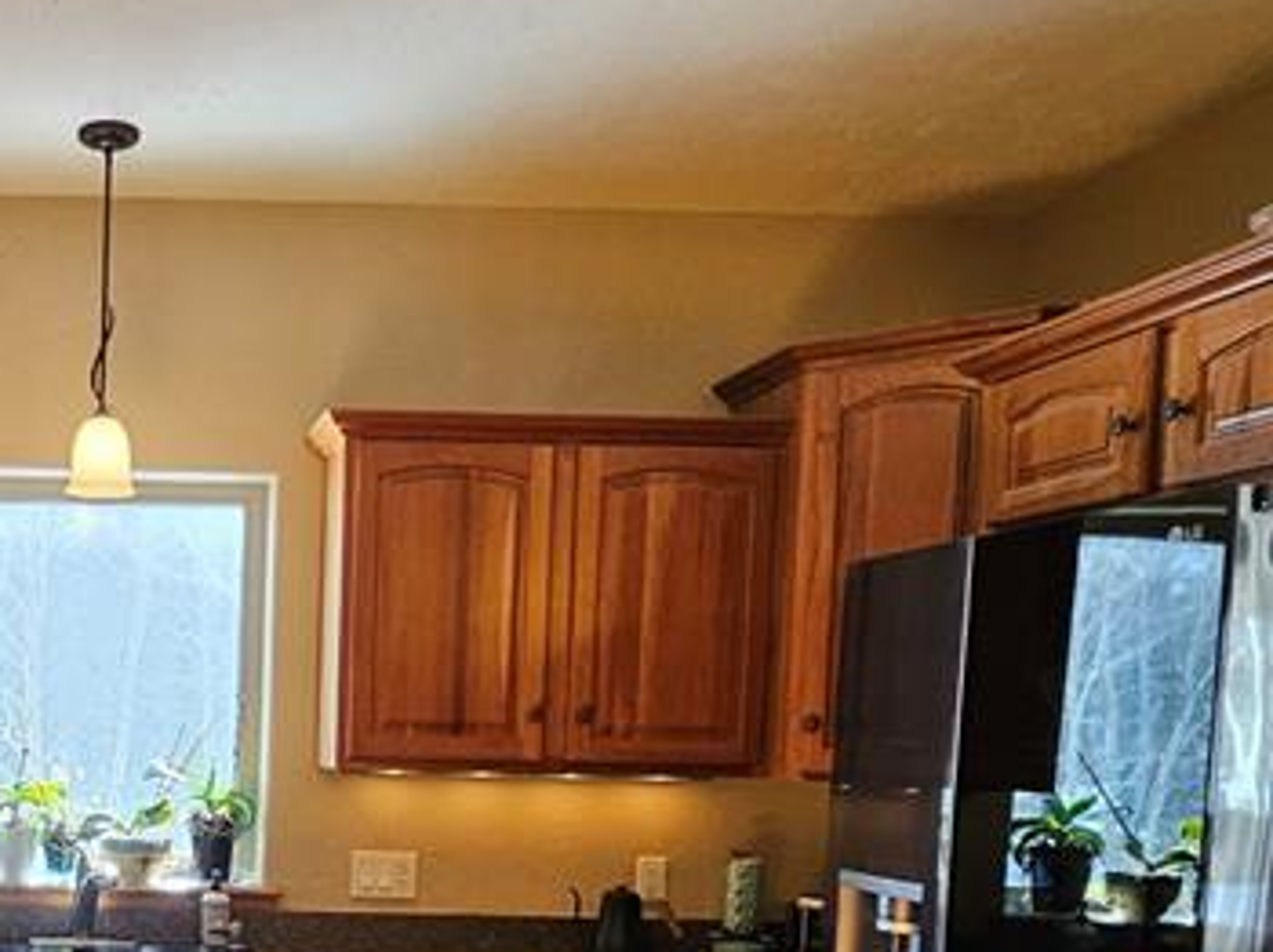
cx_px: 58
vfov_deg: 35.7
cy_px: 838
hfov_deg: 43.4
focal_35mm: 38
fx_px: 1396
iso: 200
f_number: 2.2
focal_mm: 1.7
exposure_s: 1/60
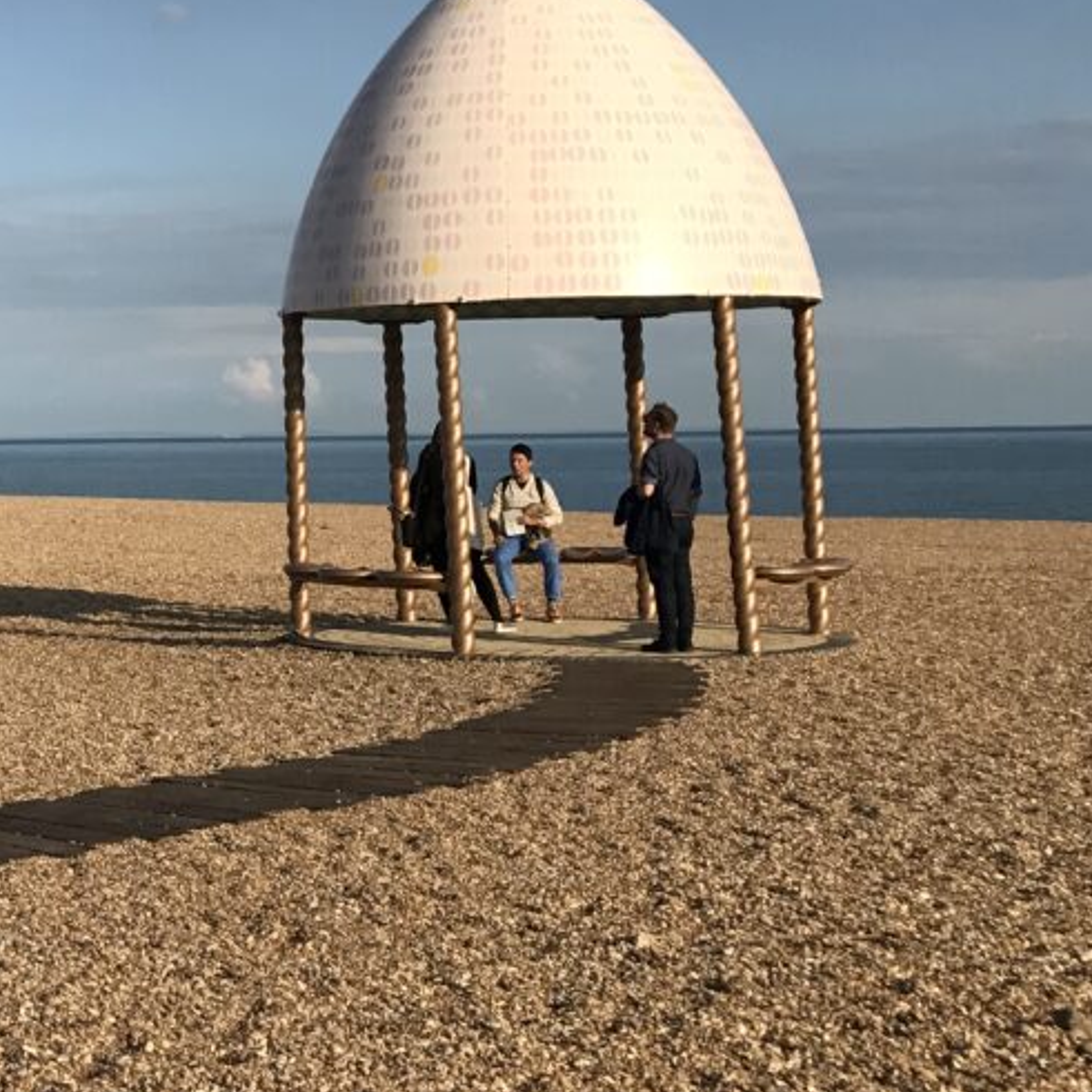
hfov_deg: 21.3
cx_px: -295
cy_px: 178
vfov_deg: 22.9
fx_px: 2641
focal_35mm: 74
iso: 20
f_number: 1.8
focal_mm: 3.99
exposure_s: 1/2994
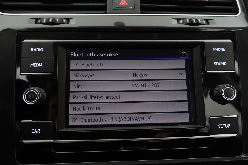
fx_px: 165
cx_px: 124
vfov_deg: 53.1
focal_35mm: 24
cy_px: 82
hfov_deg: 73.7
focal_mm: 8.8
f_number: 2.5
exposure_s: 1/50
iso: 1000
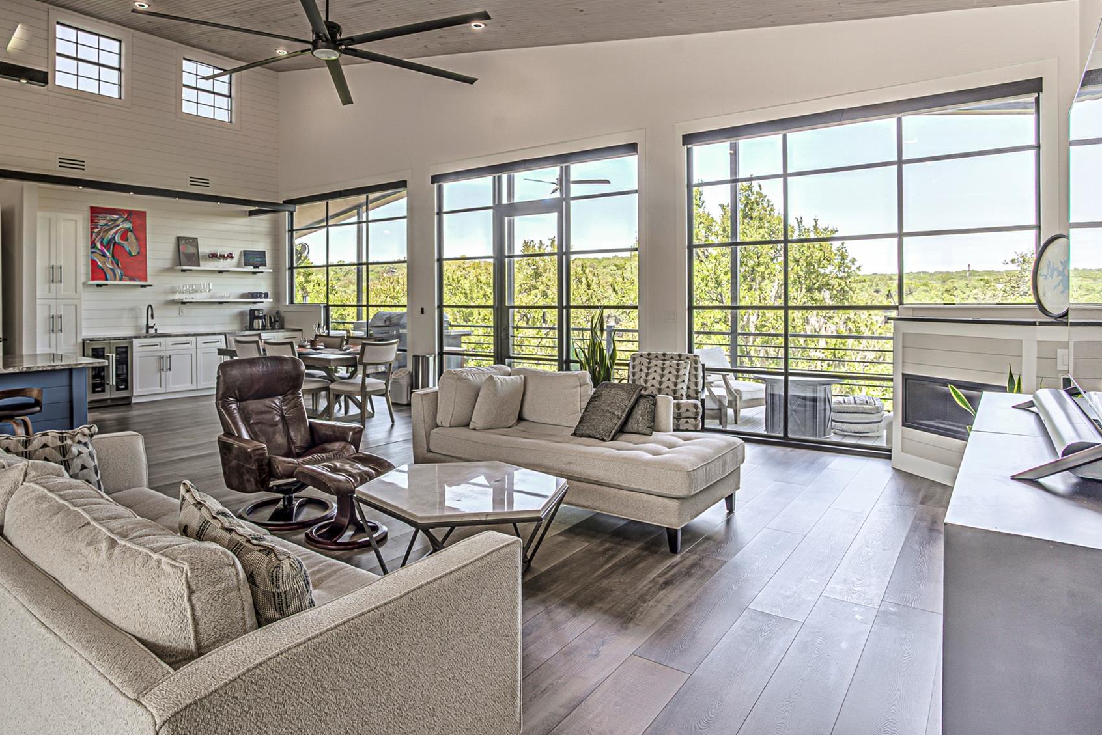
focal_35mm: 23
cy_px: 315
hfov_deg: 75.6
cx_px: 468
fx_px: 704
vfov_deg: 54.9
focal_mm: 19
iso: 320
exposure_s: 1/60
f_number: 8
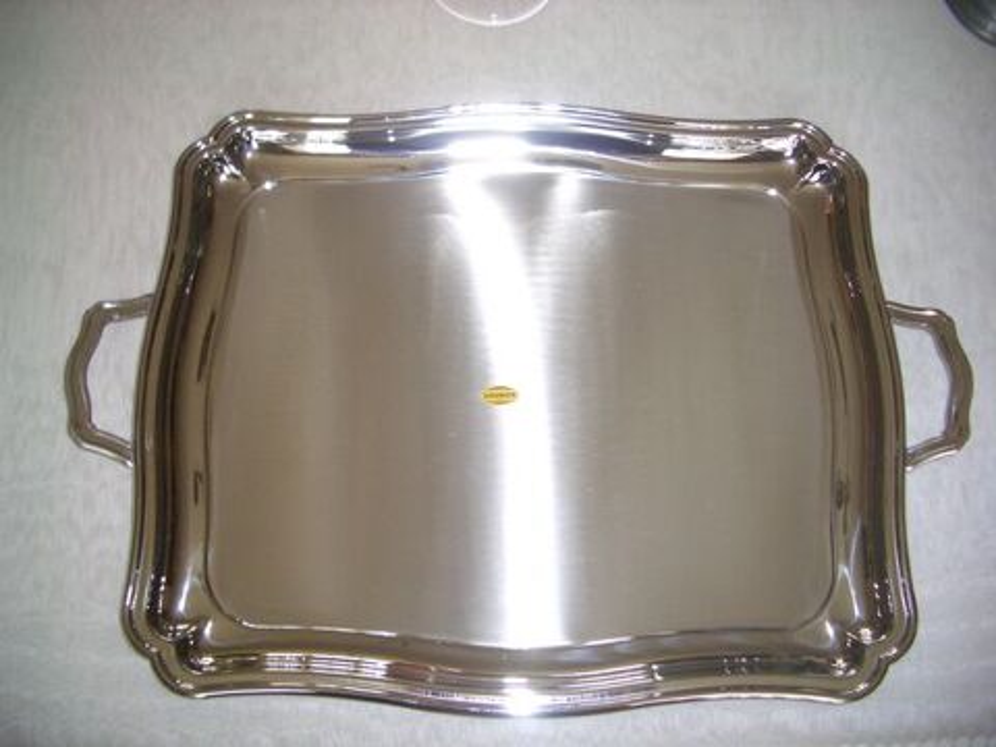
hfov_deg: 52.6
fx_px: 1007
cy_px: 374
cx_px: 498
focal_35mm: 35
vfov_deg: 40.7
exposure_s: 1/60
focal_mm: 5.8
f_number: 2.6
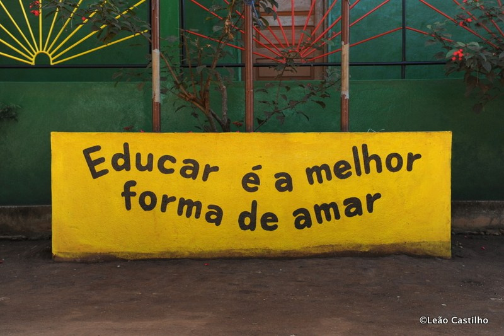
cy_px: 168
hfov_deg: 35.6
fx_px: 784
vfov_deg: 24.2
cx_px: 252
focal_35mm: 56
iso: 800
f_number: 5.6
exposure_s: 1/500
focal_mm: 56
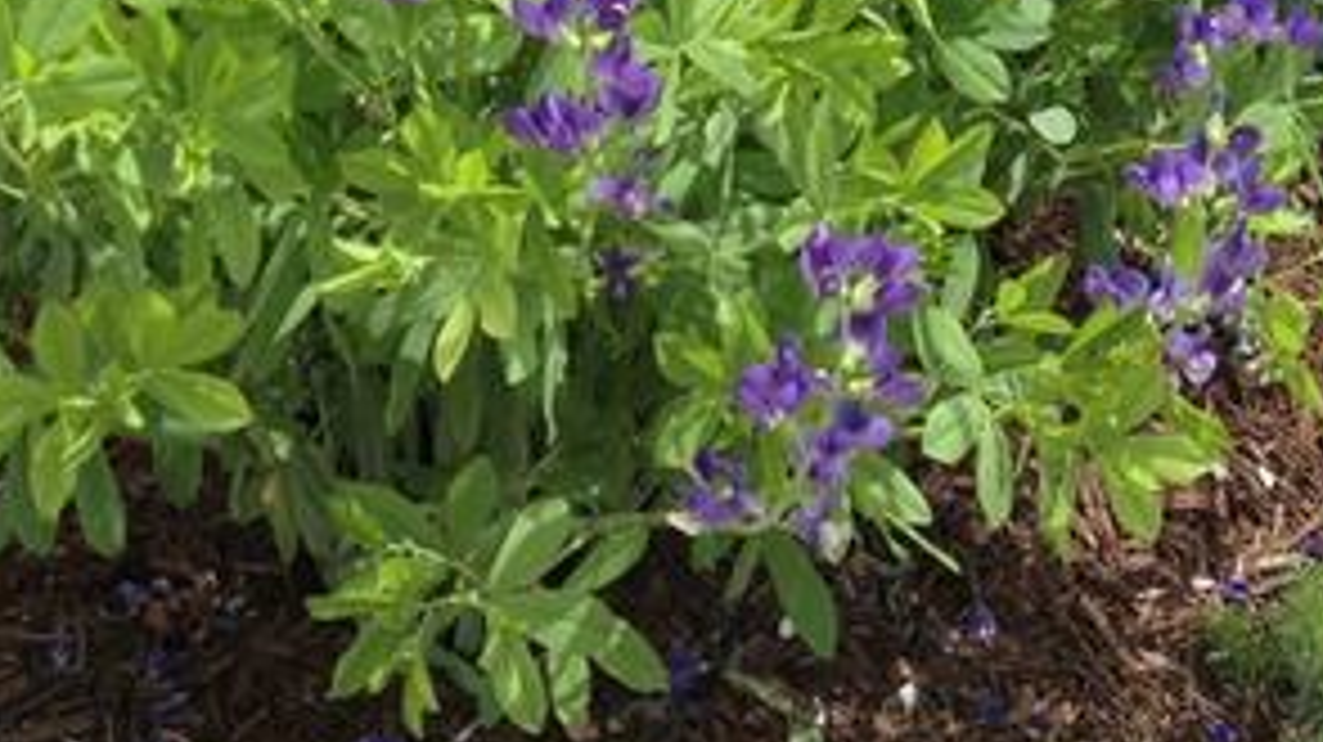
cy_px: -364
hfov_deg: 17.7
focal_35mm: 121
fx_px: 4242
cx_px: 682
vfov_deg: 9.7
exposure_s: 1/778
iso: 50
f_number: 2.4
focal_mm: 4.28
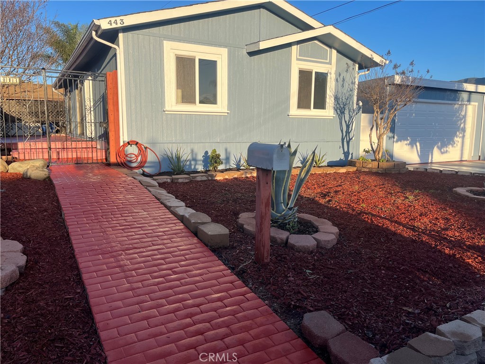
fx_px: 364
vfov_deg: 53.1
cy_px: 182
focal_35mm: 26
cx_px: 242
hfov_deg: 67.3
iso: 50
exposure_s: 1/1458
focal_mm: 5.1
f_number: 1.6
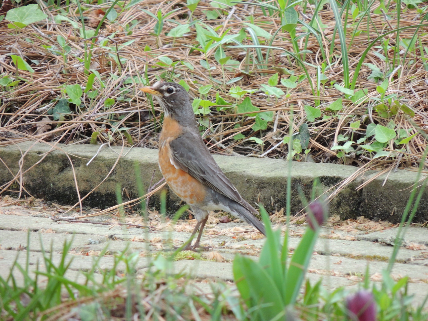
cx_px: 214
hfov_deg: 2.0
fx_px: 12364
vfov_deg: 1.5
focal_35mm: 1000
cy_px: 160
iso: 400
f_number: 5.9
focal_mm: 180
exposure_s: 1/160
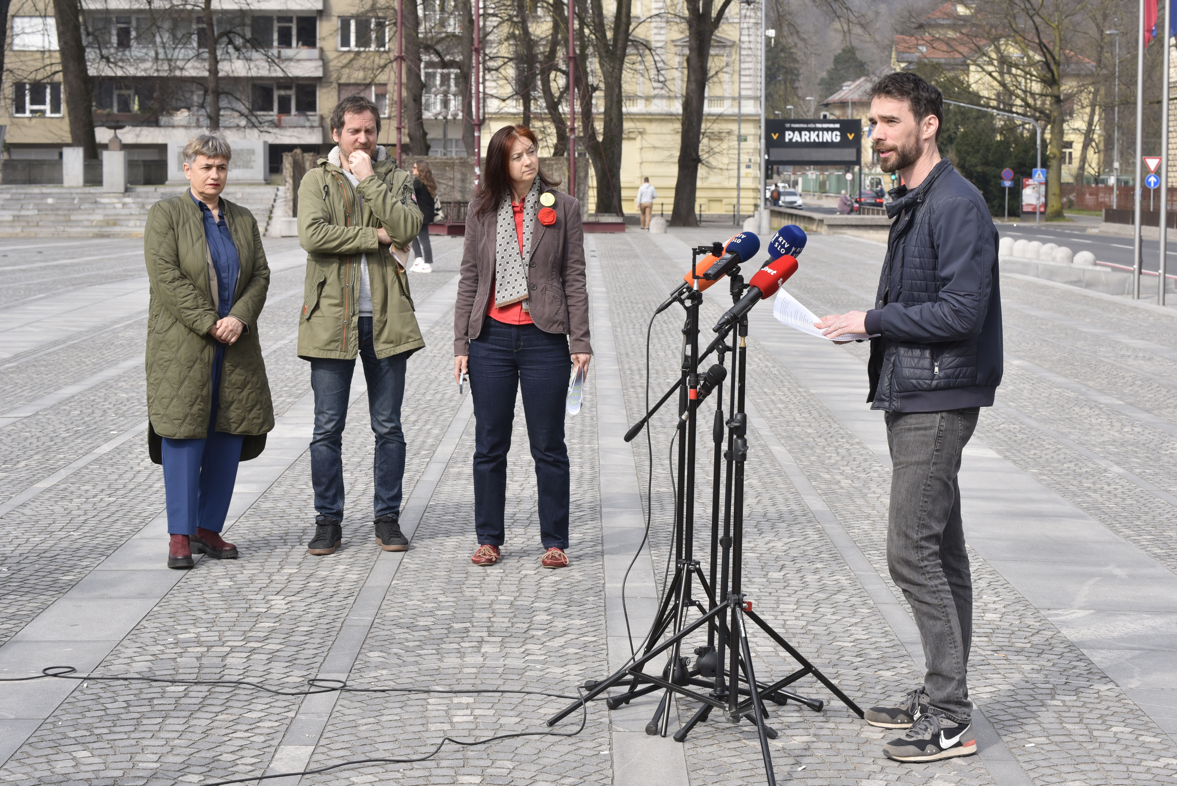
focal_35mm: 75
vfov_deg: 18.2
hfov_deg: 27.0
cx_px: 588
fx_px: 2453
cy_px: 393
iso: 640
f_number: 10
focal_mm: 75
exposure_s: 1/800
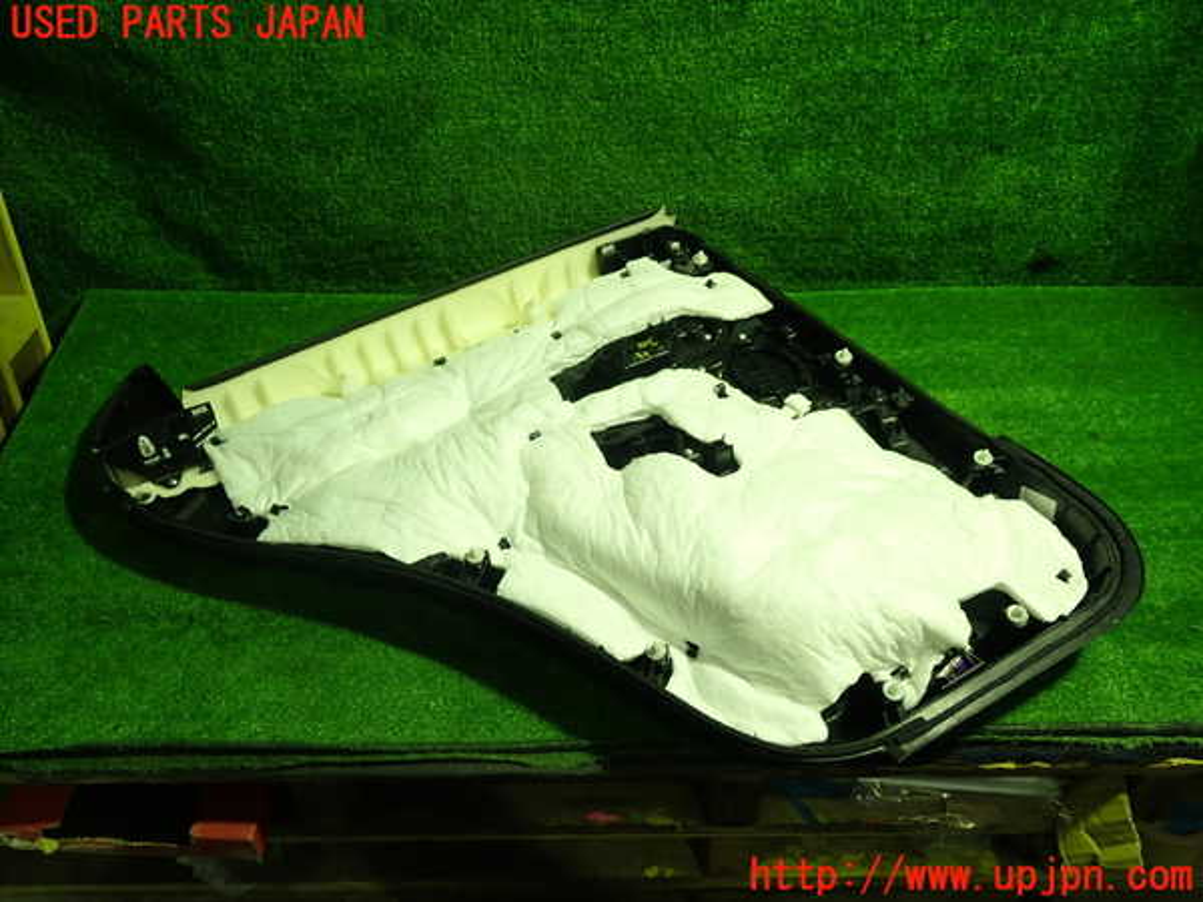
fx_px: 1043
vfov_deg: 46.8
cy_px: 451
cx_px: 602
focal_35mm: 30
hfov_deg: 60.0
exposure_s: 1/40
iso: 200
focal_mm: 5.4
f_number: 2.3
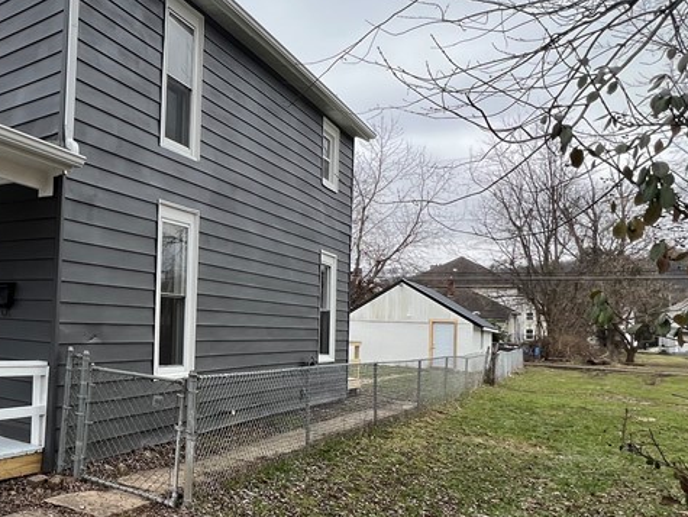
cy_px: 295
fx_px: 557
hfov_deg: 52.5
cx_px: 25
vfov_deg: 49.6
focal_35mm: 28
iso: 32
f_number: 1.8
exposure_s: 1/483
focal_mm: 1.57
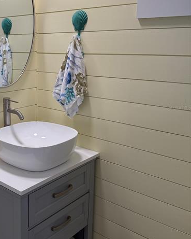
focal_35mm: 39
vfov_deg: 46.8
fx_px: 275
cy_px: 107
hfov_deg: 37.1
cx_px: 43
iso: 80
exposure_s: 1/120
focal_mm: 6.76
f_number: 1.78
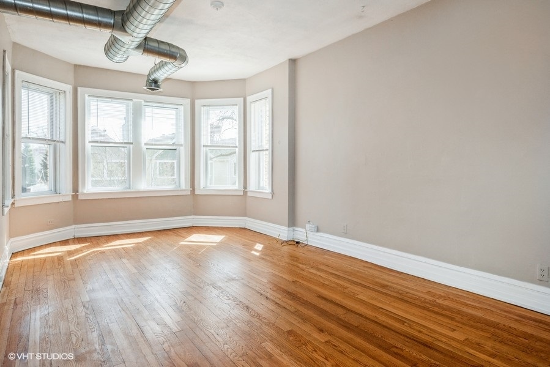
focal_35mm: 22
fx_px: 336
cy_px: 184
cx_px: 275
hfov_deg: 78.6
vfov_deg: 57.3
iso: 400
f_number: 8
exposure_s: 1/125
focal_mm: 22
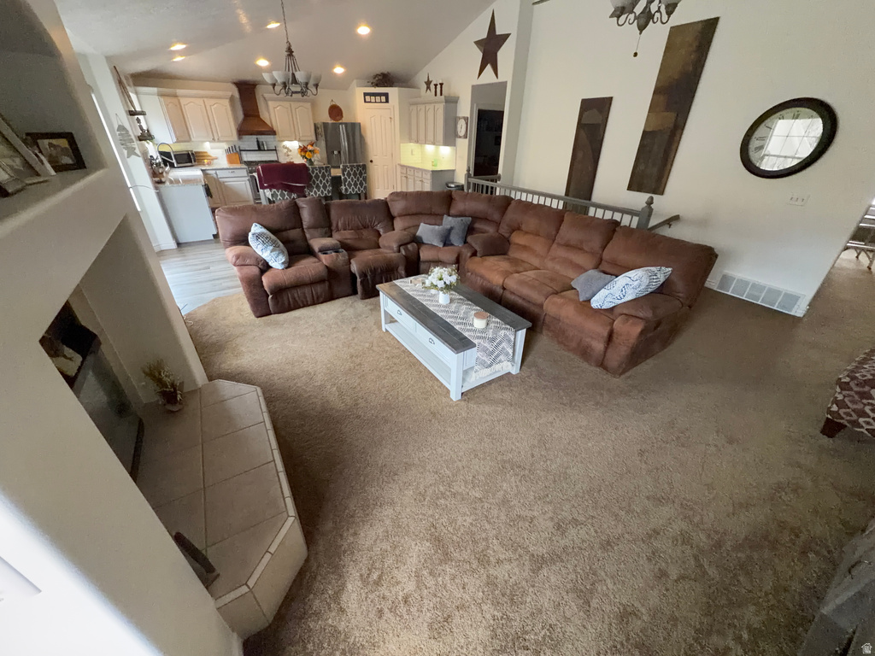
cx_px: 438
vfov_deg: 85.7
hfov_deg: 102.1
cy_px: 328
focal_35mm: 14
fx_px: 354
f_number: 2.2
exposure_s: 1/100
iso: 500
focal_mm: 2.22
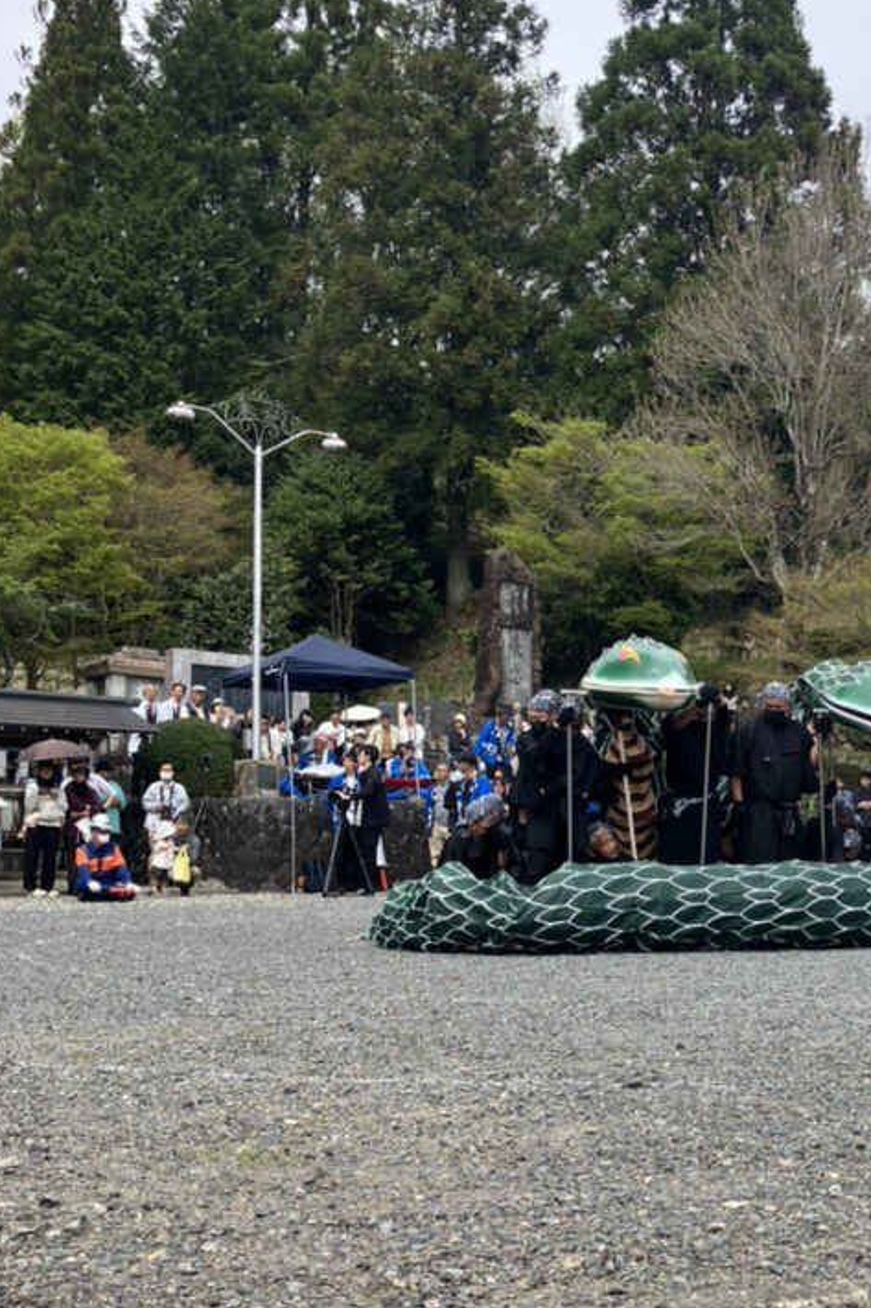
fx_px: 1525
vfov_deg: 46.2
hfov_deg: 31.2
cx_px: 667
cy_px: 783
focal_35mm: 42
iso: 32
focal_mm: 3.99
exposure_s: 1/917
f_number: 1.8
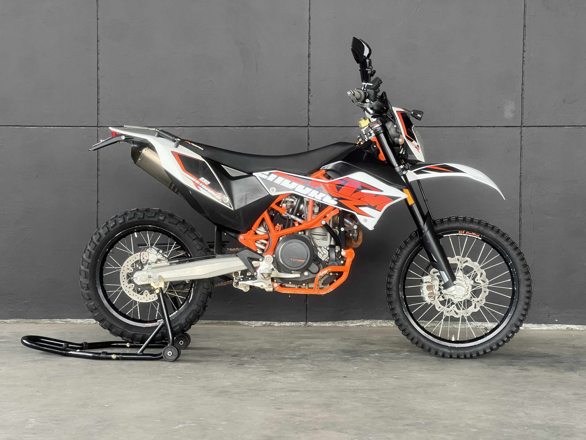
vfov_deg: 19.1
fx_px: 1304
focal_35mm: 77
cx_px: 293
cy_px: 220
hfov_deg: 25.3
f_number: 2.8
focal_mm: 9
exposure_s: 1/99
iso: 100
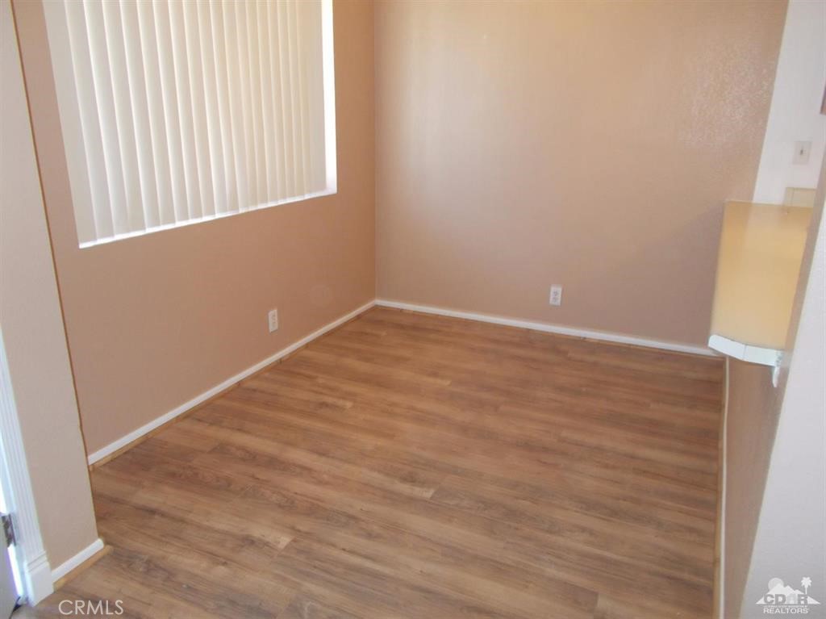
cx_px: 413
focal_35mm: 26
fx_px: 620
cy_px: 310
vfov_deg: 53.0
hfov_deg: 67.3
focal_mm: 4.6
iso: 200
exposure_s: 1/25
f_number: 3.2
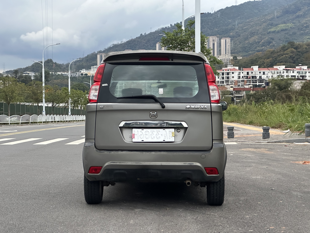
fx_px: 690
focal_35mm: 77
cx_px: 155
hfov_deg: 25.3
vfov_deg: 19.1
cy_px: 116
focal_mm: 9
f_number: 2.8
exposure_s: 1/63
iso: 200
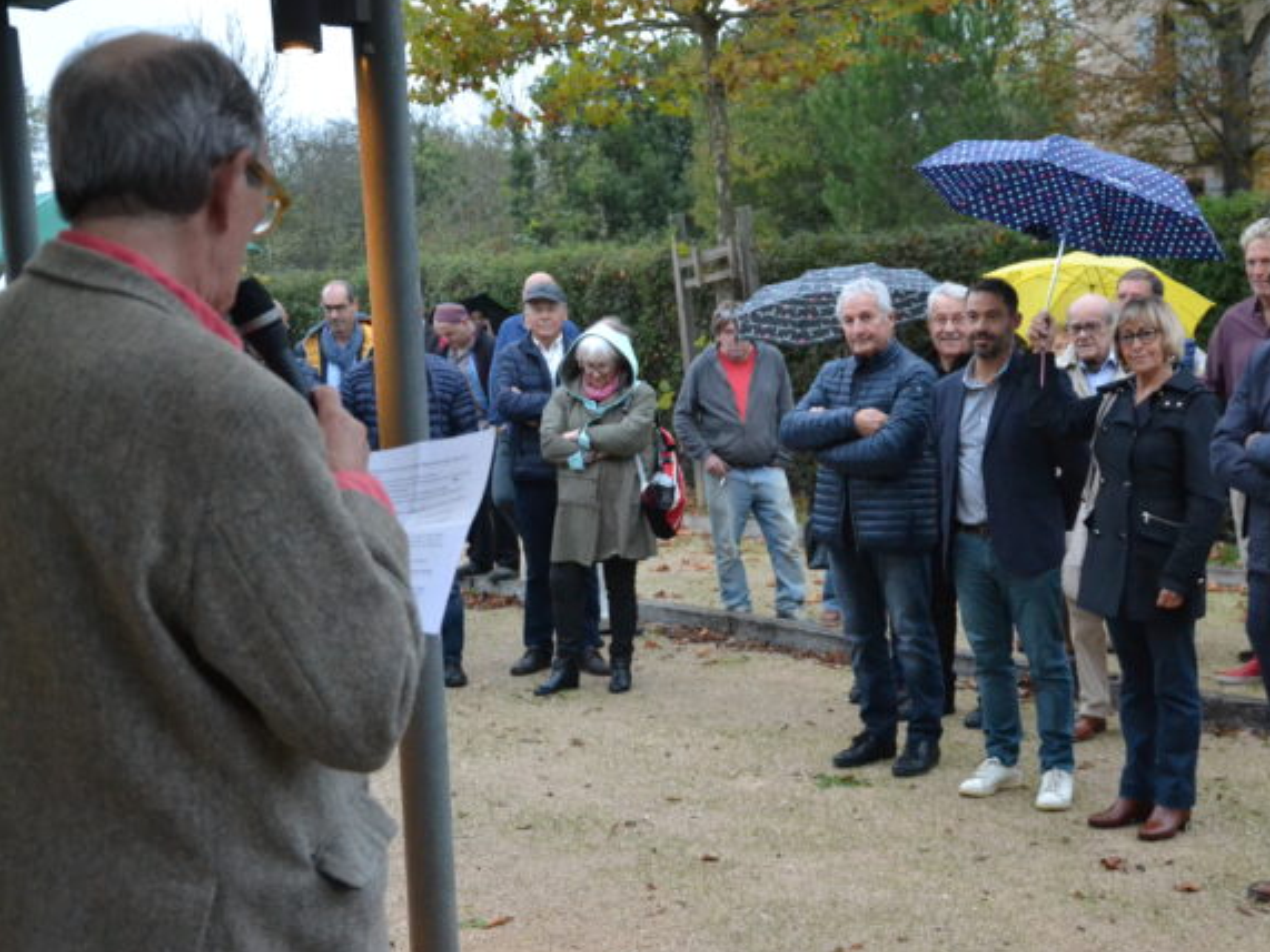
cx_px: 776
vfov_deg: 27.5
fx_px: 1944
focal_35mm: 53
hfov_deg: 36.0
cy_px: 500
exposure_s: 1/40
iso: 3200
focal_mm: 30
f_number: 4.2
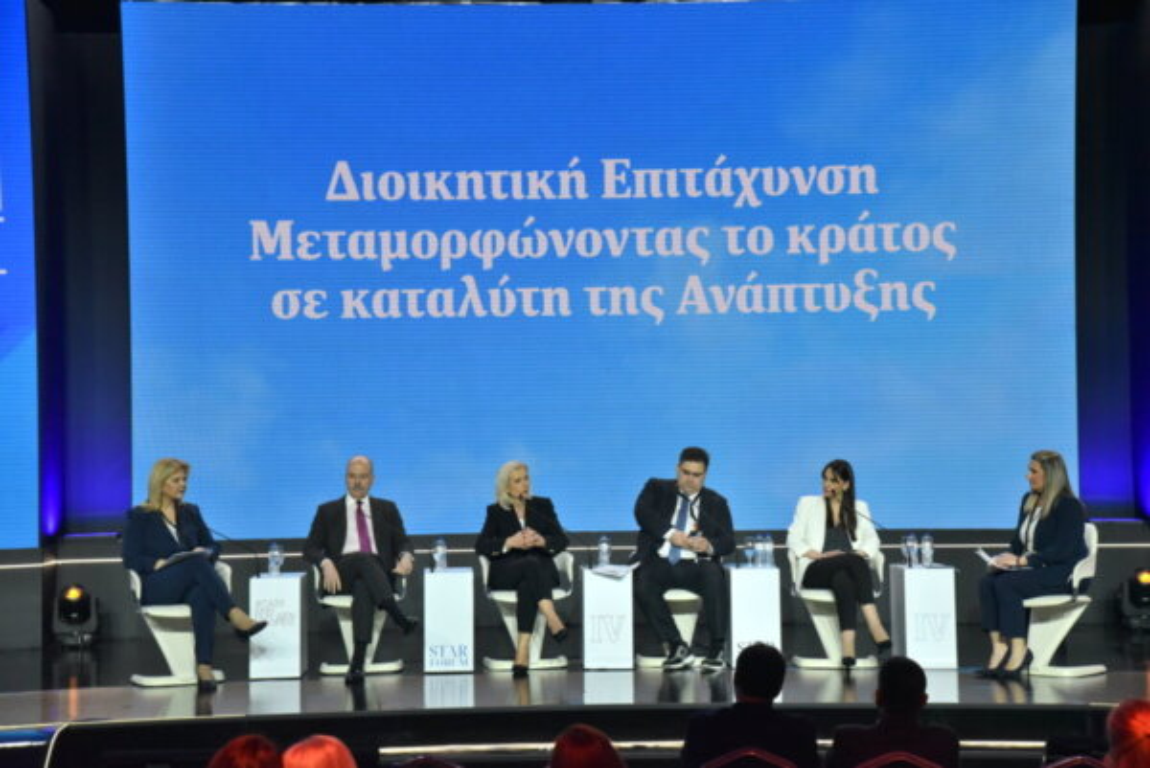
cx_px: 575
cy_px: 384
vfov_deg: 16.7
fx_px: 2621
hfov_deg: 24.7
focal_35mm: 82
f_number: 6.3
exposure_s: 1/640
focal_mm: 82
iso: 4000
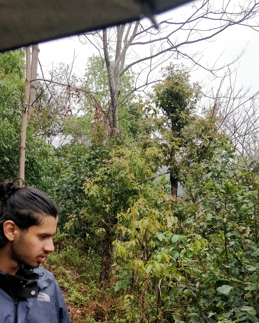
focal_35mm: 38
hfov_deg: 38.9
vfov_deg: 46.8
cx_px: 98
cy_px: 228
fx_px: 364
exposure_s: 1/626
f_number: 1.7
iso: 320
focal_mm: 4.1
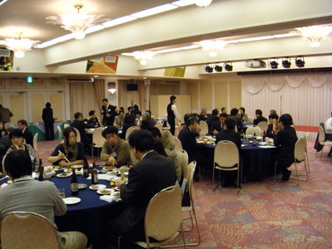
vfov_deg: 40.7
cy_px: 124
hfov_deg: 52.6
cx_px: 166
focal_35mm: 35
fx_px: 336
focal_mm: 5.9
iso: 393
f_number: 3.8
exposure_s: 1/60
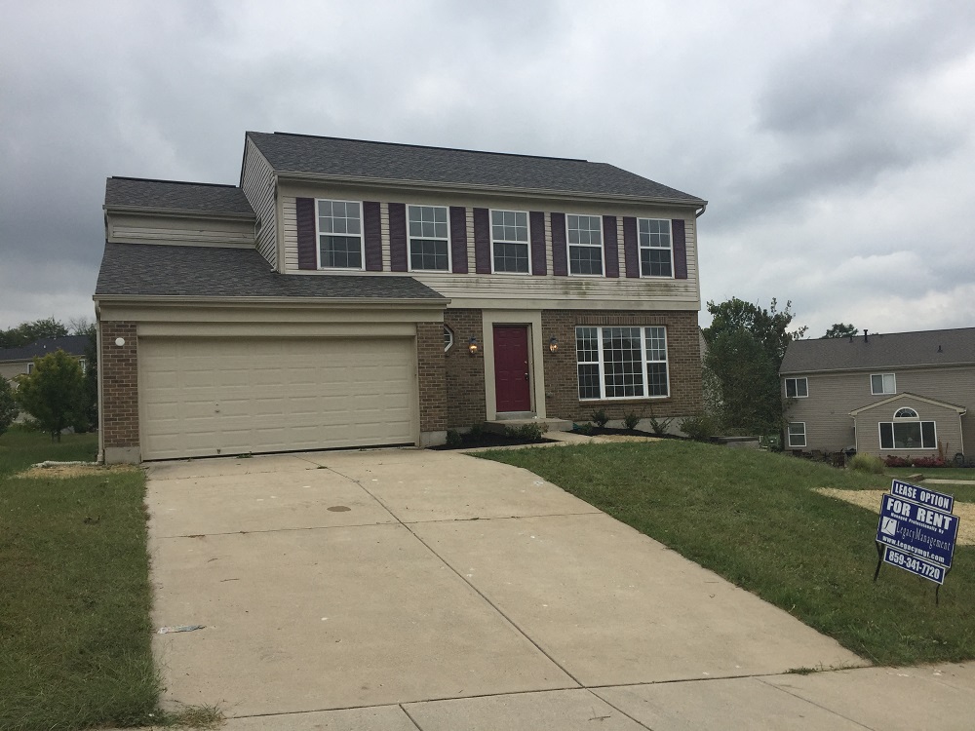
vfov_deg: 48.2
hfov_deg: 61.7
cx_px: 488
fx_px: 817
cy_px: 366
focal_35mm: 29
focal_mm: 4.15
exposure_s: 1/1412
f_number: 2.2
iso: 32
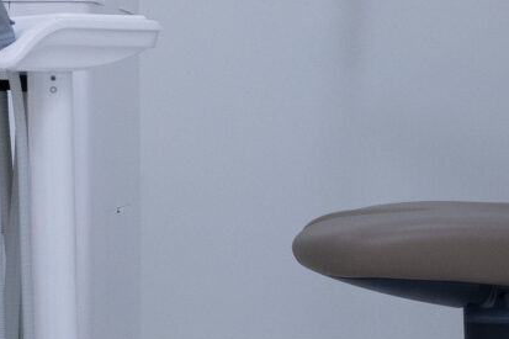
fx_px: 1752
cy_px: -113
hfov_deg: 14.2
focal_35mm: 124
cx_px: -457
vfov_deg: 10.8
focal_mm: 20
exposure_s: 1/200
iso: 1000
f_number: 5
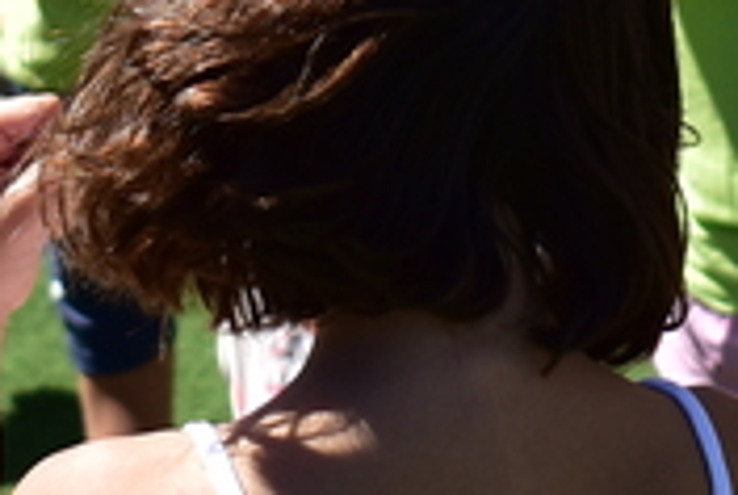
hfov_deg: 7.2
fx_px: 5893
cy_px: -38
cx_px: 377
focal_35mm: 287
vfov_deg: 4.8
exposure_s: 1/800
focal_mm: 30
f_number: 4.2
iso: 100
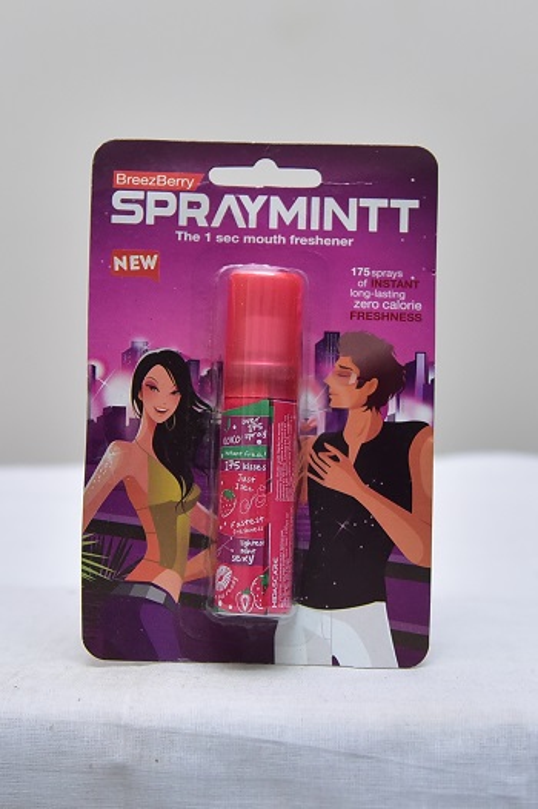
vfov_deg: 38.2
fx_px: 1167
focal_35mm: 52
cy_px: 404
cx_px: 269
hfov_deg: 26.0
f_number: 4
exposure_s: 1/125
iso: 1600
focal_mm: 52
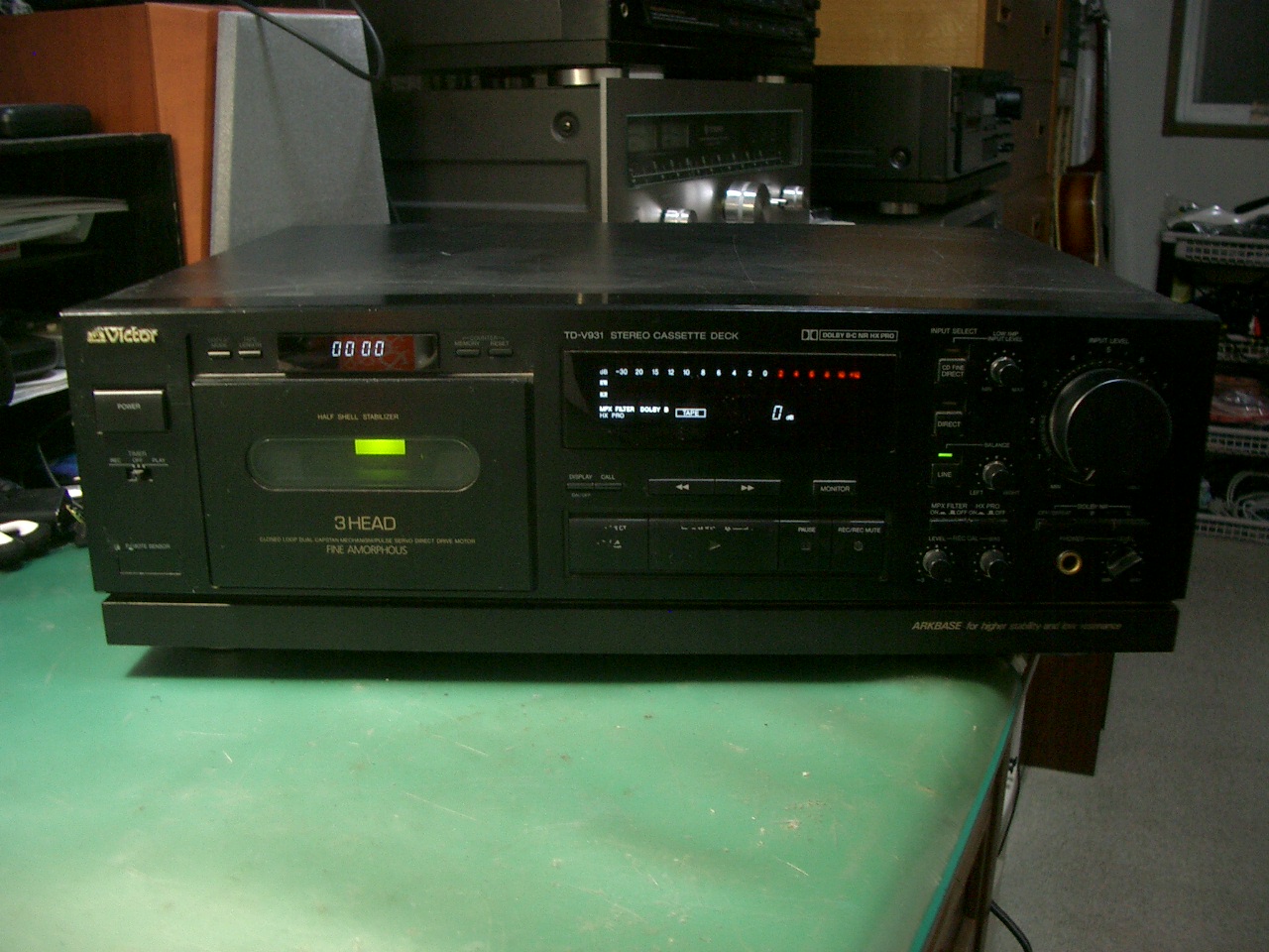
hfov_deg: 52.6
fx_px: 1283
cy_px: 476
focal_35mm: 35
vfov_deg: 40.7
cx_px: 634
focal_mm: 5.8
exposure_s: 1/8
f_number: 2.6
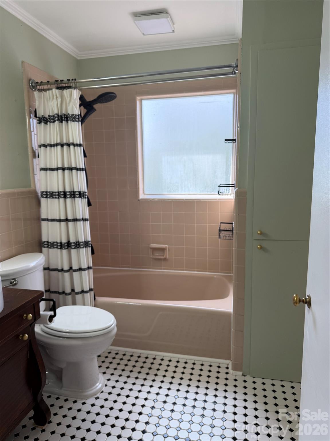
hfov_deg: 56.8
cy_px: 220
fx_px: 305
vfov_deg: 71.6
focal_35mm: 24
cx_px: 165
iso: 80
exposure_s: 1/204
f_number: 1.78
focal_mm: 6.76
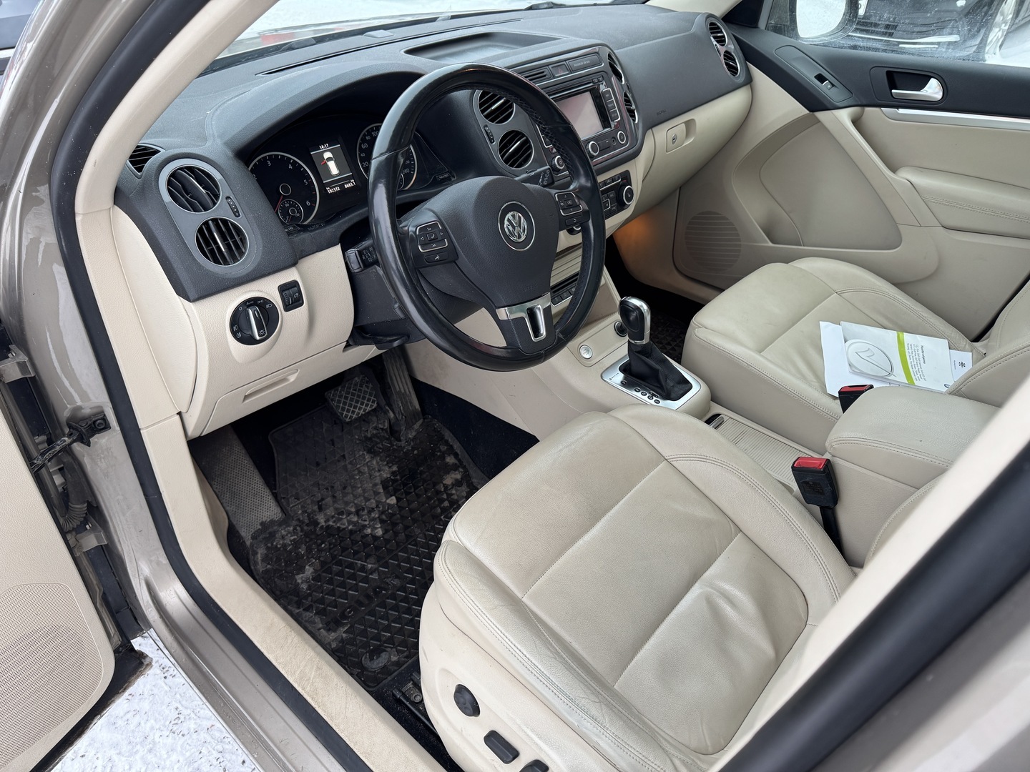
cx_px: 515
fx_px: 714
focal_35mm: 24
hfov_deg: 71.6
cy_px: 386
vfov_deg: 56.8
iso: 160
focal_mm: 6.76
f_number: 1.78
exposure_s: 1/121
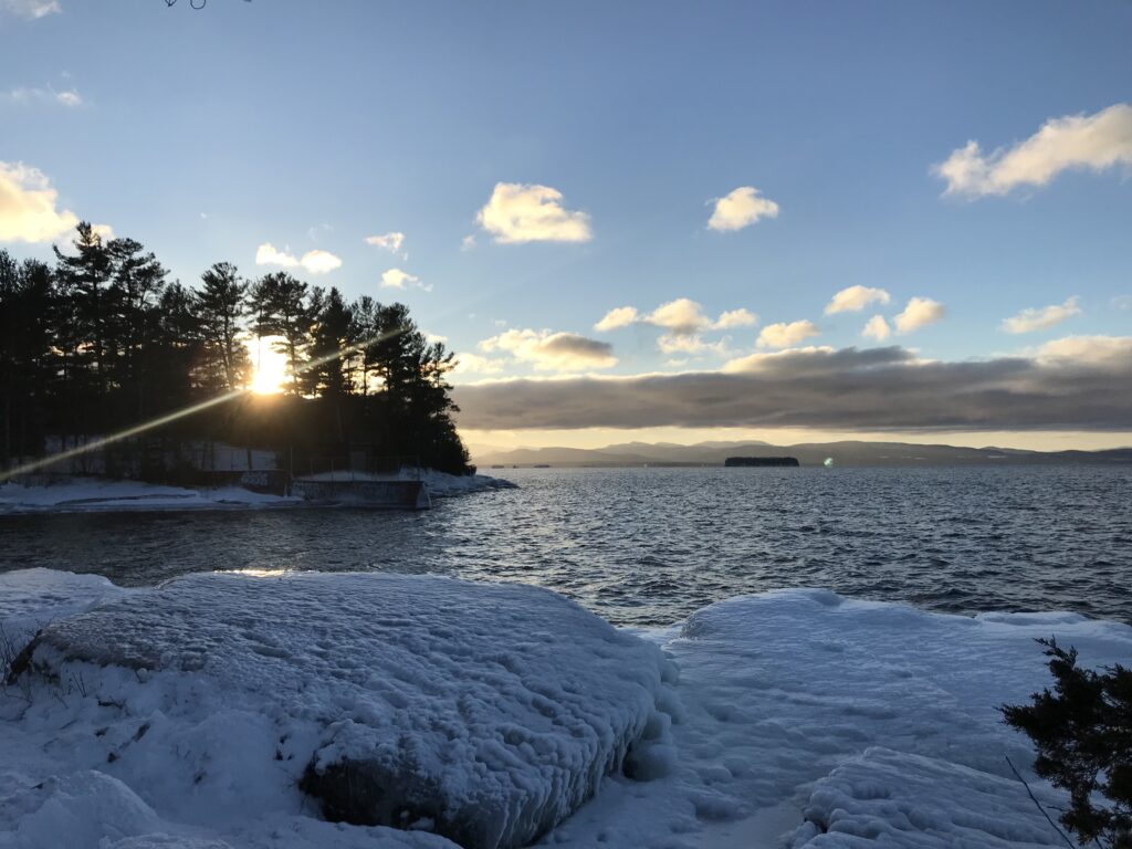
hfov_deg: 63.4
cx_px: 566
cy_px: 424
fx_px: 916
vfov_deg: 49.7
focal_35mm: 28
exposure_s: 1/2457
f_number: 1.8
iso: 20
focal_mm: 3.99
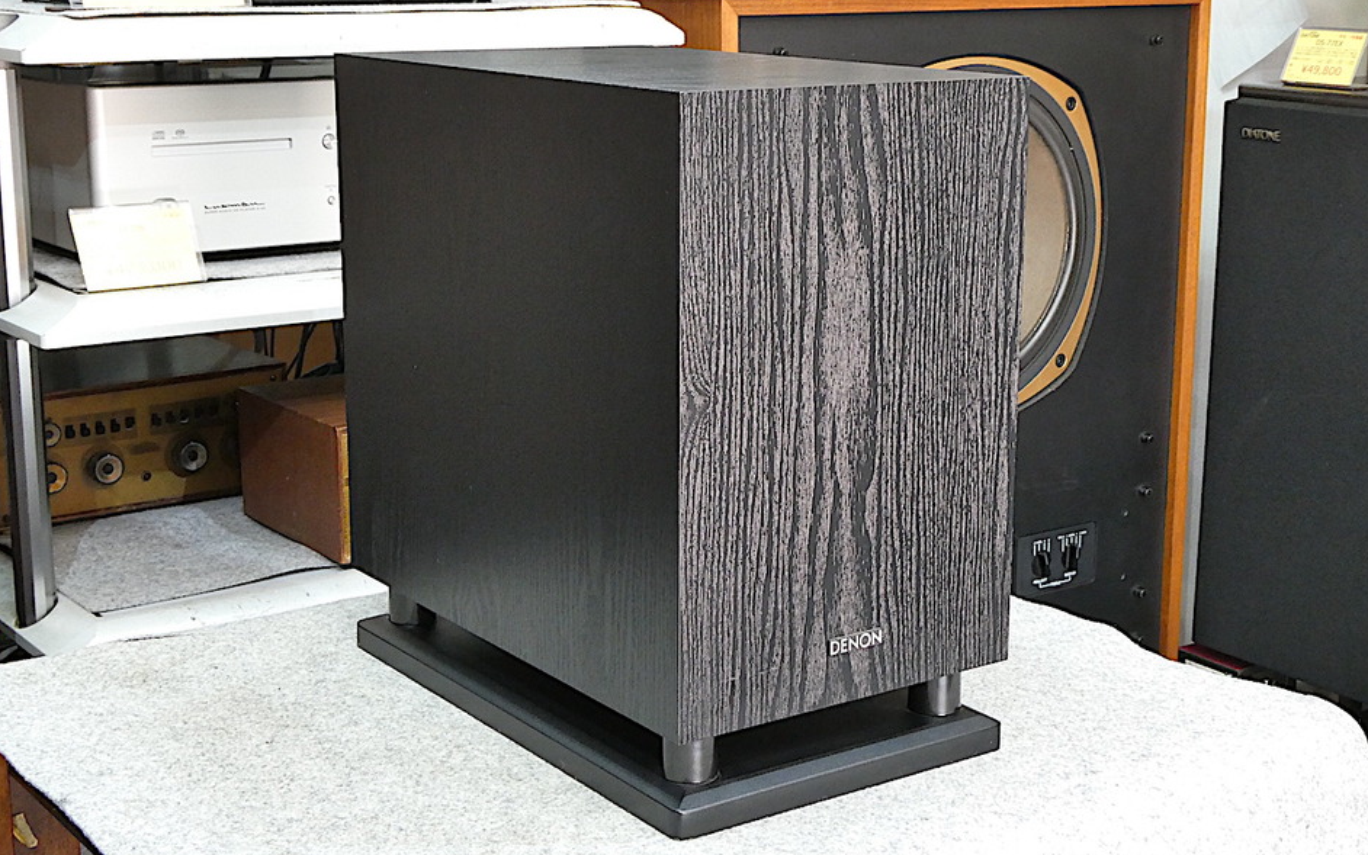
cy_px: 424
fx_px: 2013
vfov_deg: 24.0
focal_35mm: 54
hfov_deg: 37.5
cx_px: 688
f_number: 5.6
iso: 400
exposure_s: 1/10
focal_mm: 9
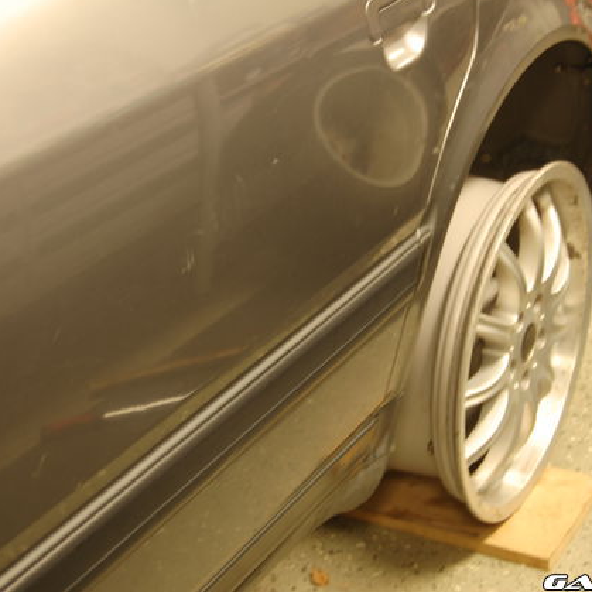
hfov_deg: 23.3
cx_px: 333
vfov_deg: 23.4
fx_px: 1432
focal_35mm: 74
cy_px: 295
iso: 200
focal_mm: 38
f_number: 5
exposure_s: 1/2.5
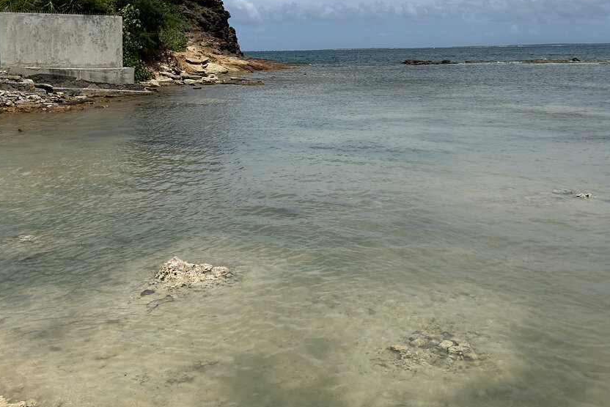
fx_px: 661
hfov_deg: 49.5
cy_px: 89
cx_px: 325
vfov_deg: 33.4
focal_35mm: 39
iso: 50
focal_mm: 5.7
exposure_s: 1/10309
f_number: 1.5
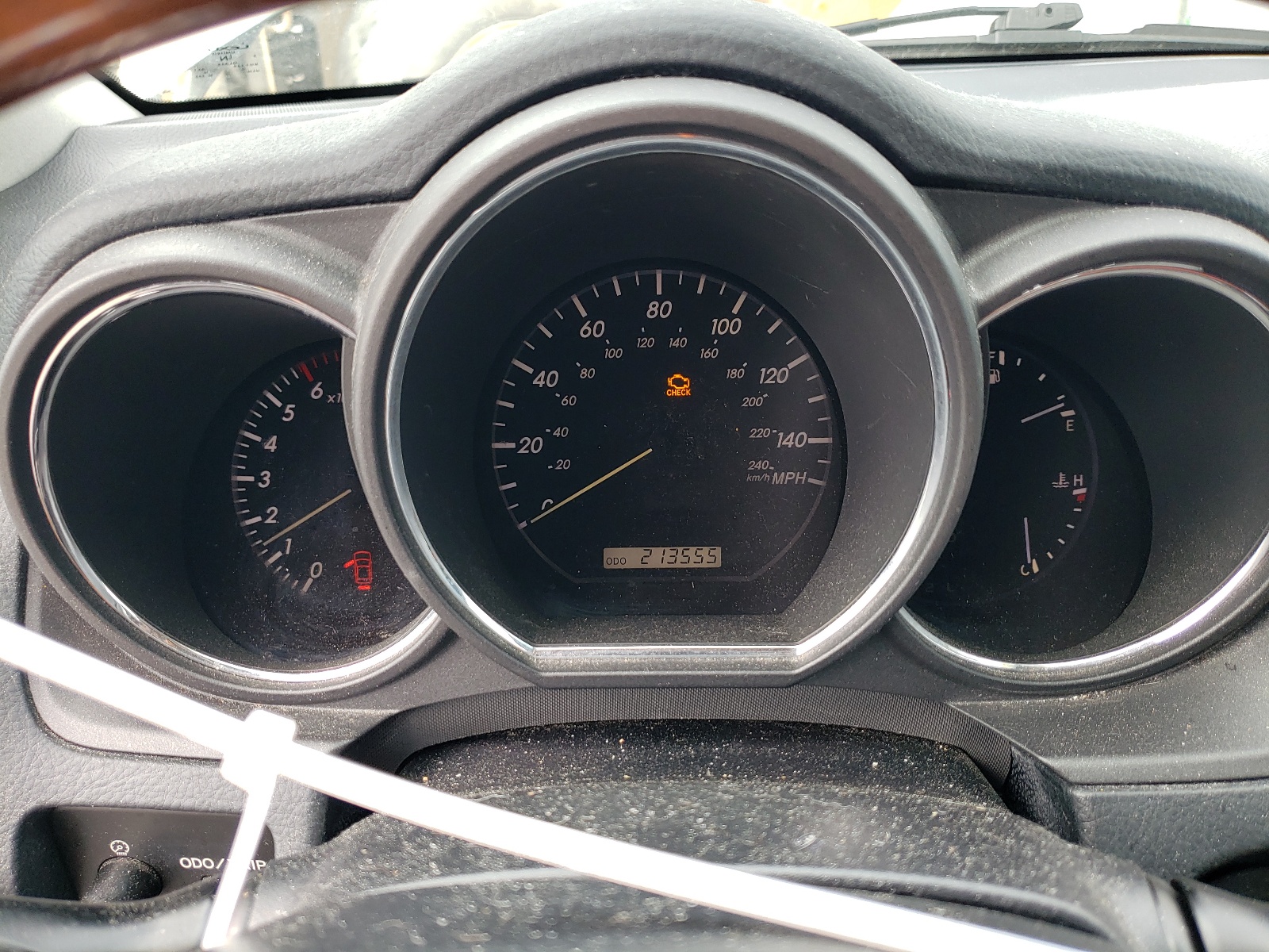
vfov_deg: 53.1
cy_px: 476
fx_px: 953
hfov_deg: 67.3
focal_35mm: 26
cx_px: 634
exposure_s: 1/147
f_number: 1.5
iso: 50
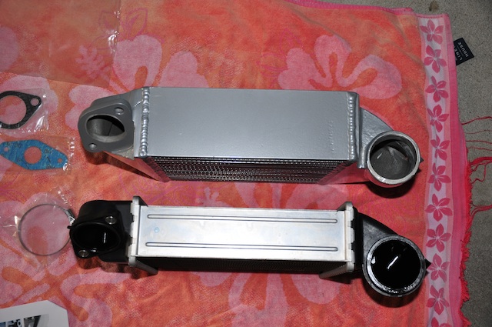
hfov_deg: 43.7
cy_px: 164
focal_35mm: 45
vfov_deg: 29.8
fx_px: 614
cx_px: 246
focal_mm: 30
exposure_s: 1/60
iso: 200
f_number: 4.2
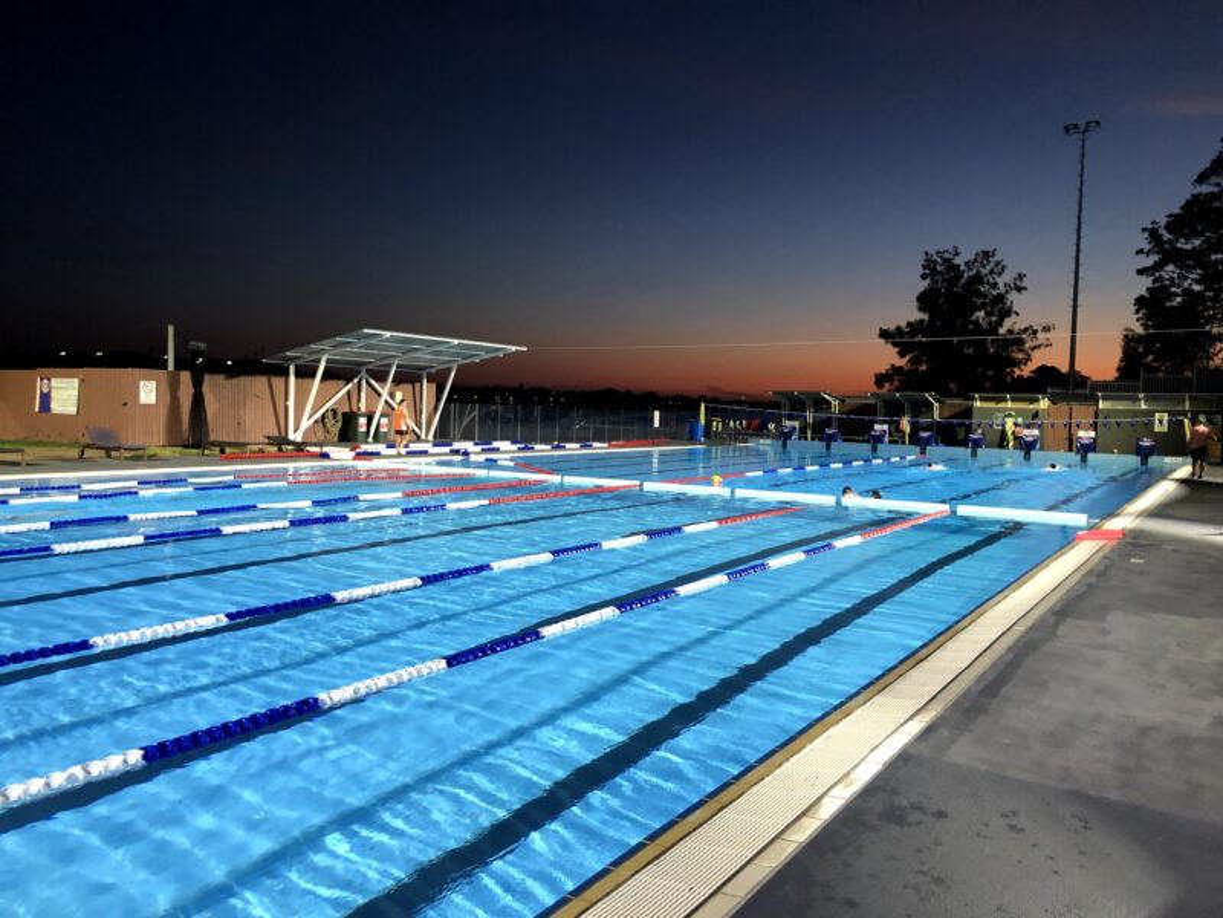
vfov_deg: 49.7
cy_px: 459
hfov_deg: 63.4
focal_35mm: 28
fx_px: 989
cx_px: 612
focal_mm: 3.99
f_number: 1.8
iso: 64
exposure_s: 1/15
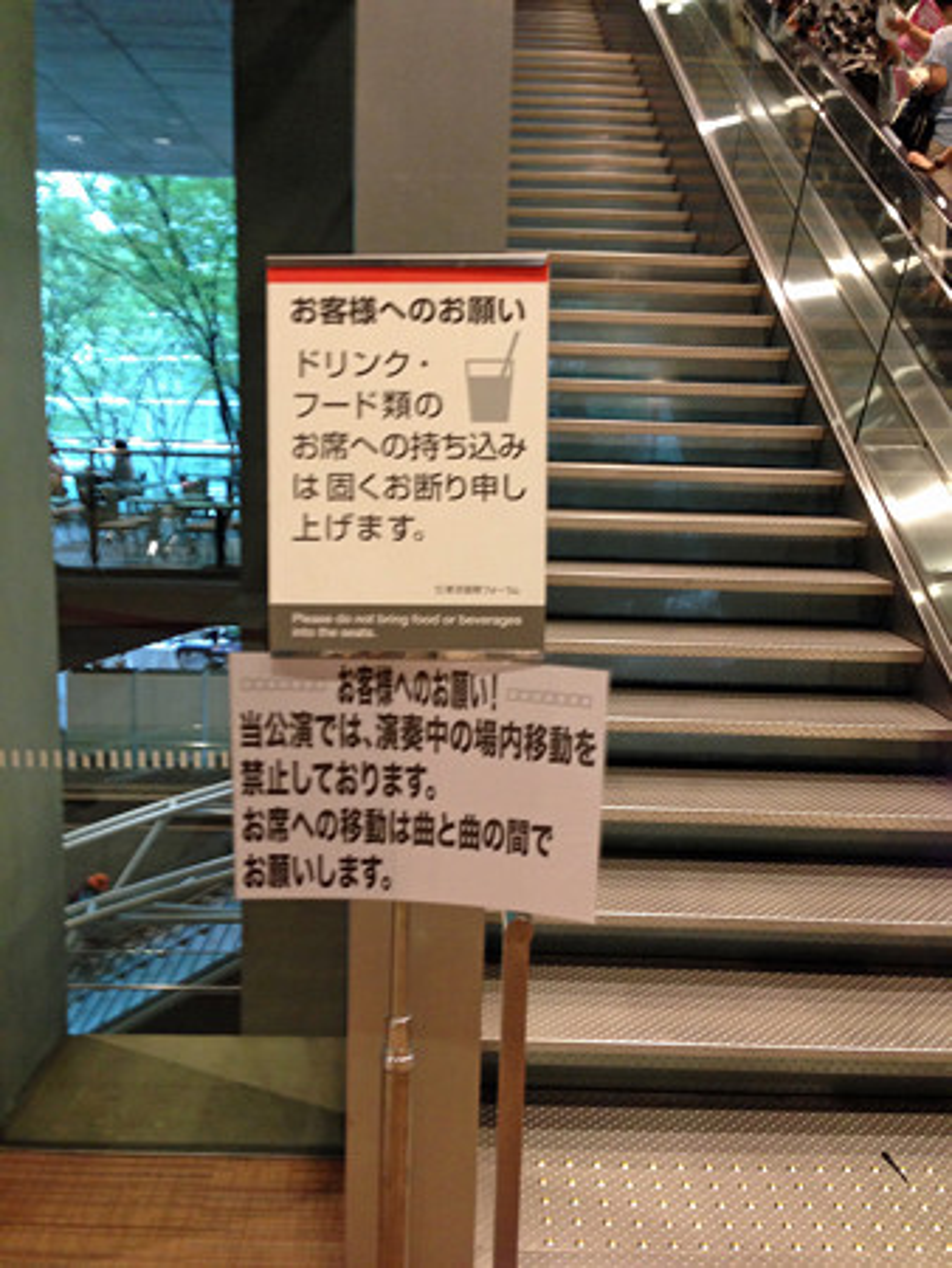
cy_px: 634
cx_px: 476
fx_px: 1209
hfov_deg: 43.0
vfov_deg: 55.3
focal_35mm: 33
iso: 200
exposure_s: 1/20
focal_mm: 4.13
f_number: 2.4
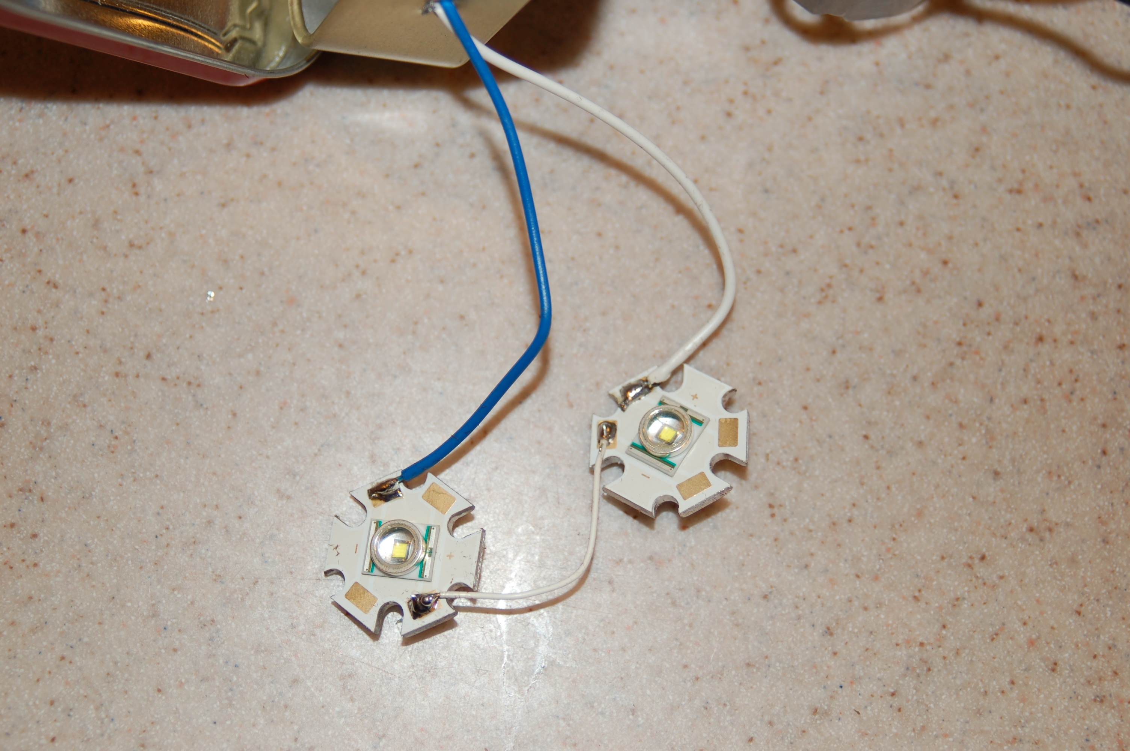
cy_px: 376
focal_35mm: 72
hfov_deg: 28.1
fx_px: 2258
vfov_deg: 18.9
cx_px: 565
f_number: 4.2
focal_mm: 48
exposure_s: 1/60
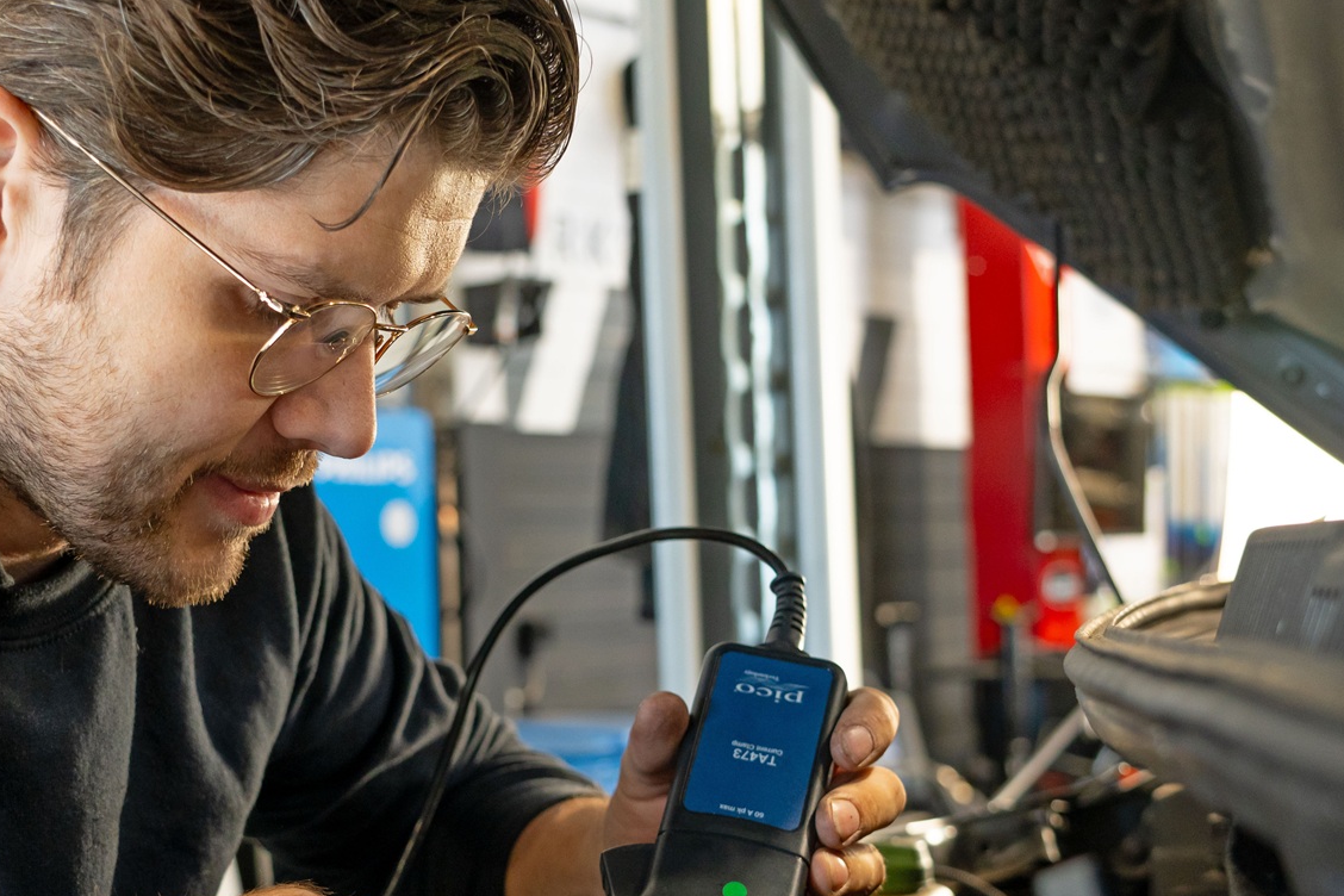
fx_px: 2277
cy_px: 596
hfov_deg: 32.7
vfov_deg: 22.2
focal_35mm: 61
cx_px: 508
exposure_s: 1/80
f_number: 4.5
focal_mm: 32
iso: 800
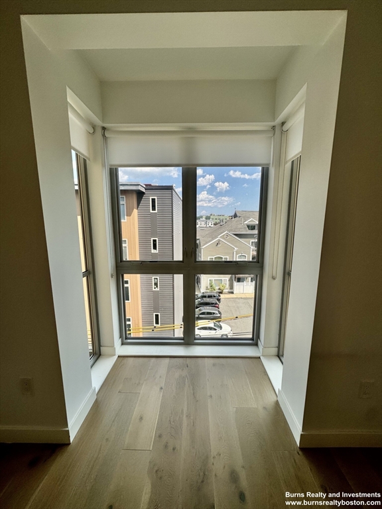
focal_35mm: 14
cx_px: 191
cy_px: 254
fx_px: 206
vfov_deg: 102.1
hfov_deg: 85.7
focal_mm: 2.22
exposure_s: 1/749
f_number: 2.2
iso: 50
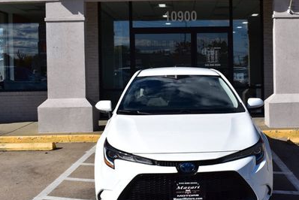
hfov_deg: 37.0
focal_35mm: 53
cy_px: 86
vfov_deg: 25.5
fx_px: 441
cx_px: 203
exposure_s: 1/500
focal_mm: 22
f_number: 11
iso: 200
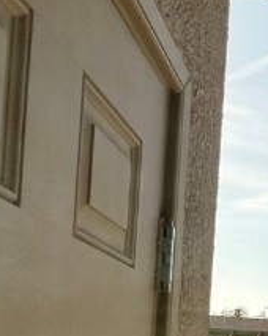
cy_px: 372
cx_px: 662
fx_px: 606
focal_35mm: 61
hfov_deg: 14.5
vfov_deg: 28.1
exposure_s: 1/1107
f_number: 1.8
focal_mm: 1.57
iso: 32
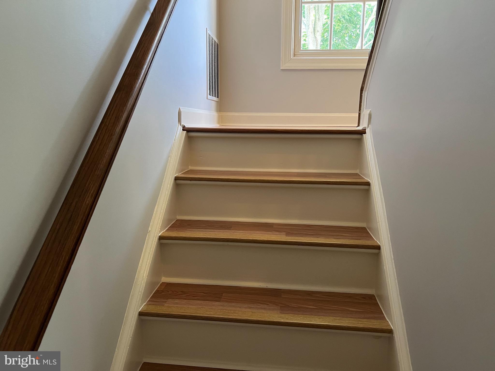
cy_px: 186
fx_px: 372
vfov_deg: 53.1
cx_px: 248
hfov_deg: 67.3
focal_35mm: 26
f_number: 1.5
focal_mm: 5.7
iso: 250
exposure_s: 1/60
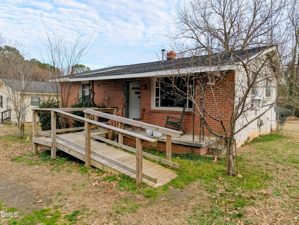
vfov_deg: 56.9
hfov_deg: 71.5
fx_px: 208
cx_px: 150
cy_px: 112
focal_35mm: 24
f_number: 1.85
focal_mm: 6.81
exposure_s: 1/462
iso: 47
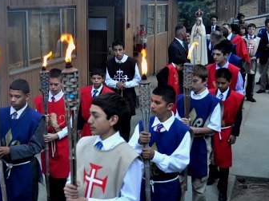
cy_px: 95
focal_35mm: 60
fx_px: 464
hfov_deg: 32.1
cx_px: 96
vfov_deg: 24.5
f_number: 4
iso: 500
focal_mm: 29
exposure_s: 1/60
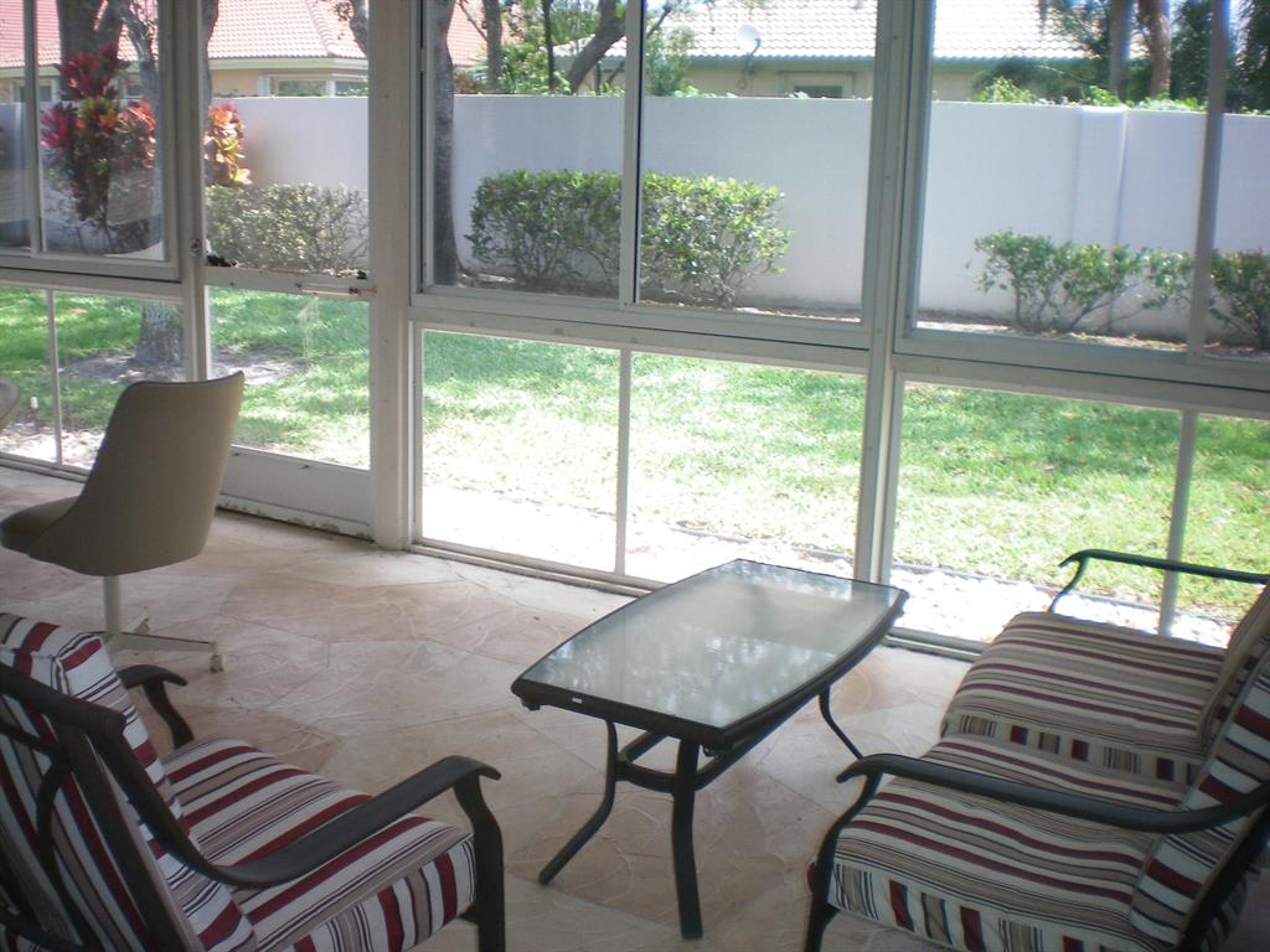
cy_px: 476
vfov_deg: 37.7
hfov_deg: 49.0
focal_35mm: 38
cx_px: 635
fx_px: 1394
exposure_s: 1/125
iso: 64
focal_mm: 6.3
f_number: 3.1
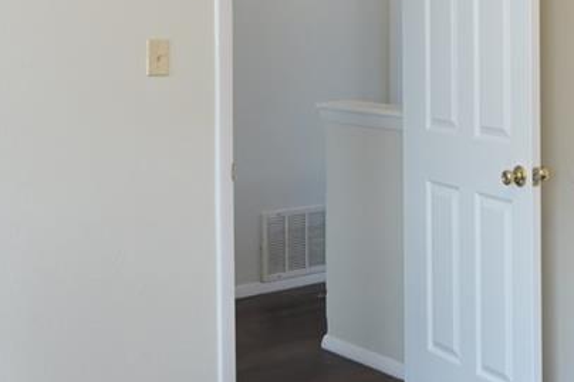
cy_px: 13
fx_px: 1132
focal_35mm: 71
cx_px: 487
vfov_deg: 18.7
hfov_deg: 27.7
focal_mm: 14
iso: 900
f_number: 8
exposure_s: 1/15
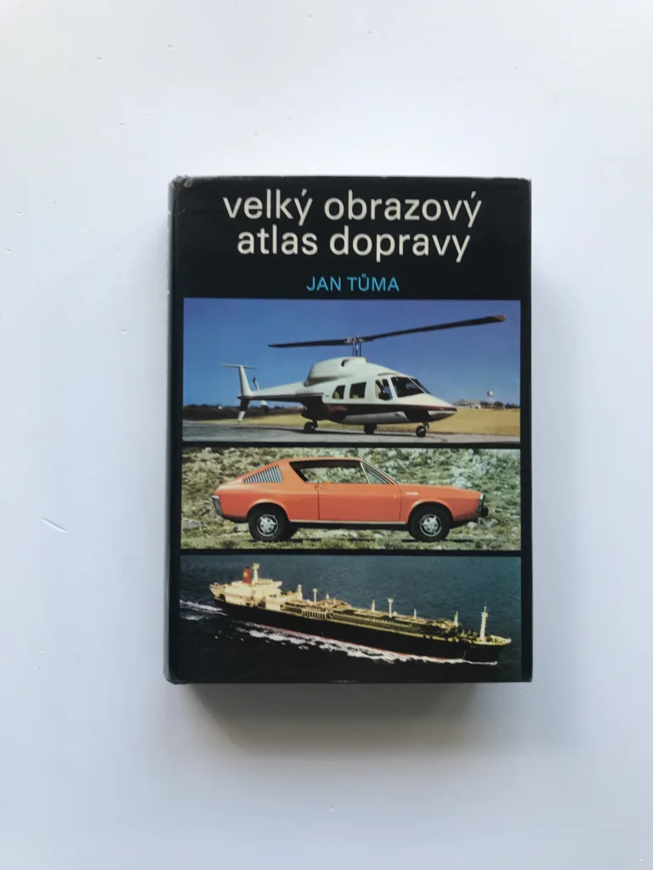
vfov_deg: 63.4
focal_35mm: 28
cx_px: 326
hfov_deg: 49.7
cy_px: 435
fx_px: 704
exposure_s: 1/50
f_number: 1.8
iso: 25
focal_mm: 3.99
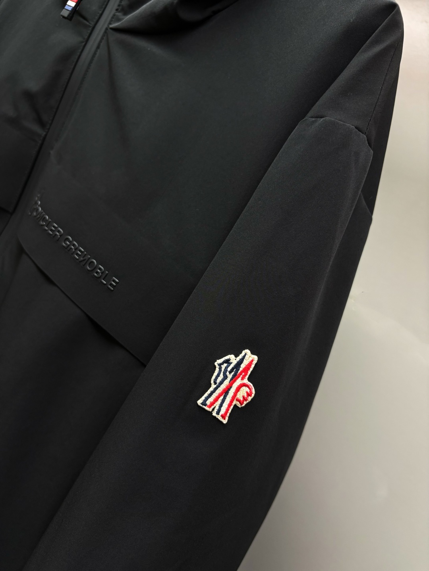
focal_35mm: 26
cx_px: 214
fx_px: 430
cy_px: 286
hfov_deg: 53.1
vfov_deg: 67.3
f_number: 1.6
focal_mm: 5.96
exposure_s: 1/100
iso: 125
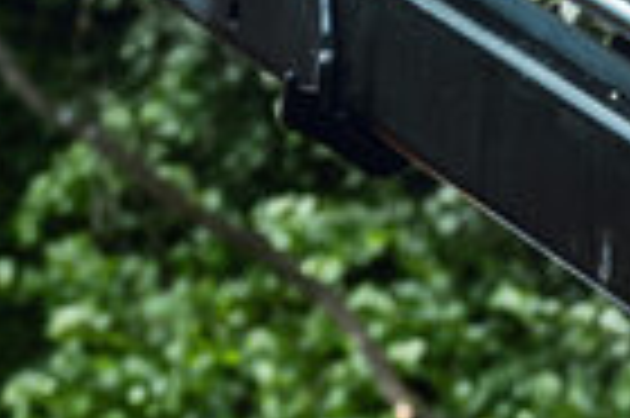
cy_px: 1189
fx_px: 6869
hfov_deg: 5.2
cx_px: 927
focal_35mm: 393
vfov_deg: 3.4
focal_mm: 50
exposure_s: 1/1600
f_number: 2.2
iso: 125
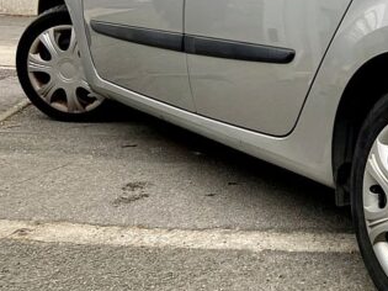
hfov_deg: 26.3
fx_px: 739
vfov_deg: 21.5
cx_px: 463
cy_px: 4
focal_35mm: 66
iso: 32
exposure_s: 1/223
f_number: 1.8
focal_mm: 4.25
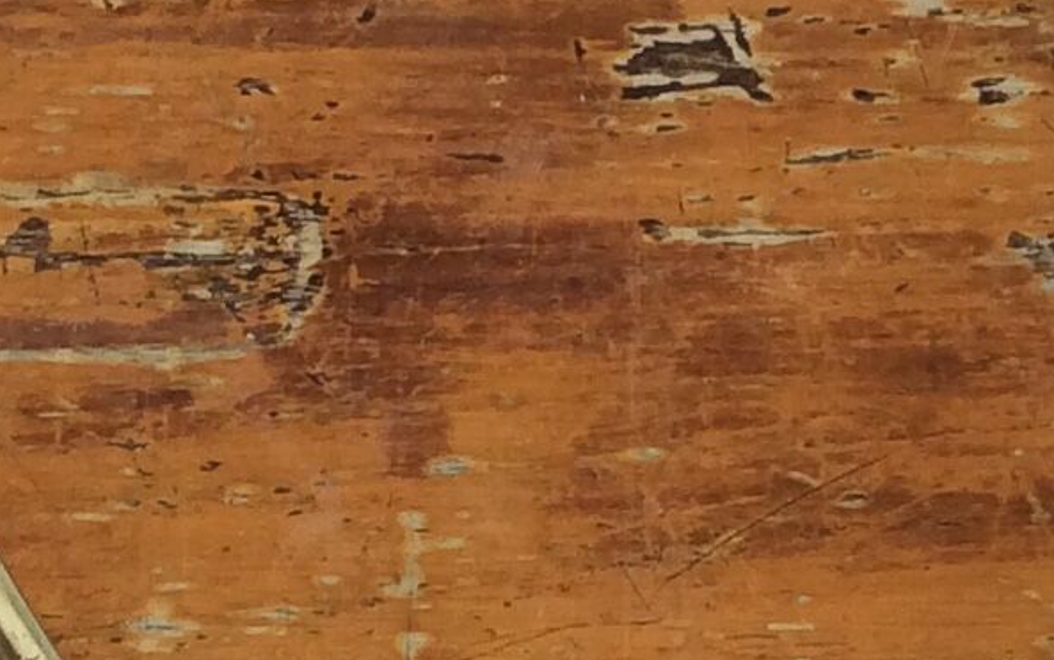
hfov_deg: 14.1
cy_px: 656
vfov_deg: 8.8
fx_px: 4252
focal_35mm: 148
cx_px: 759
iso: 32
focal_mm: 3.3
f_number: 2.4
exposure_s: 1/100
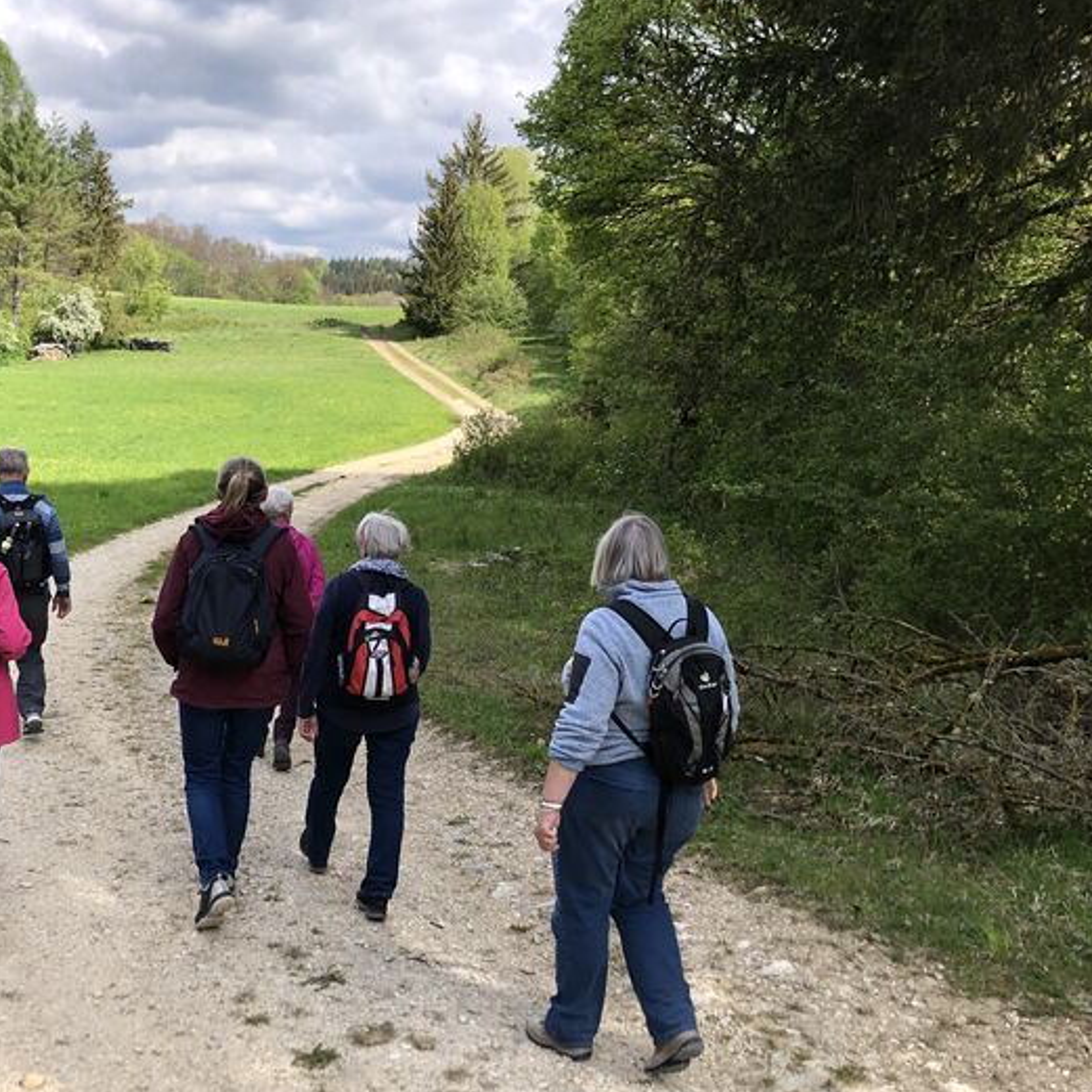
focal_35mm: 38
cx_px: 327
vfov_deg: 43.8
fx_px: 1356
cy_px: 587
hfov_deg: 43.0
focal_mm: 3.99
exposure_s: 1/759
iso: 20
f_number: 1.8
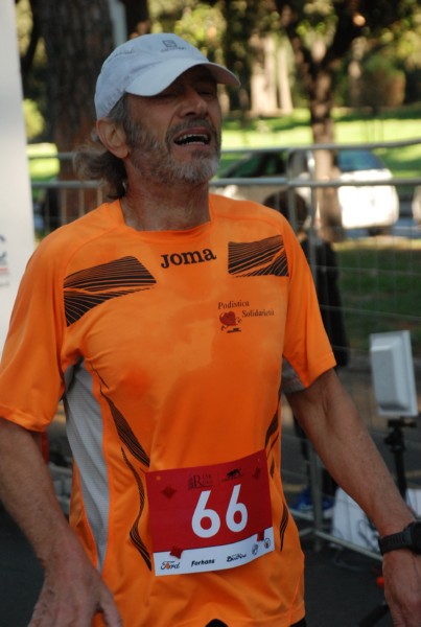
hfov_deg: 11.5
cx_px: 210
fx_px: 2094
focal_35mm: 120
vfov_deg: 17.0
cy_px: 314
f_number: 5.6
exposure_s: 1/500
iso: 1000
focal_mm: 80
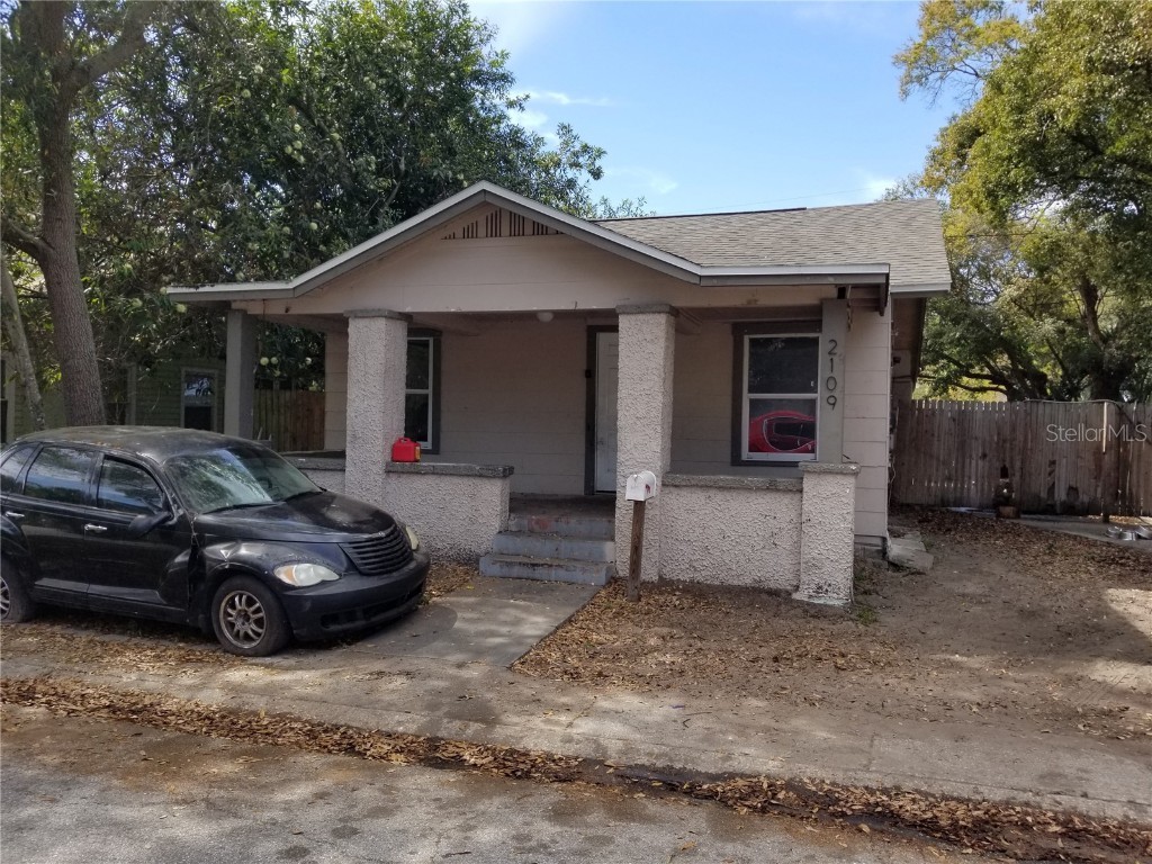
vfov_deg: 53.1
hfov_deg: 67.3
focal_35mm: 26
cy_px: 432
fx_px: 865
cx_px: 576
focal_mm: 4.3
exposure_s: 1/1292
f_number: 1.7
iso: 50
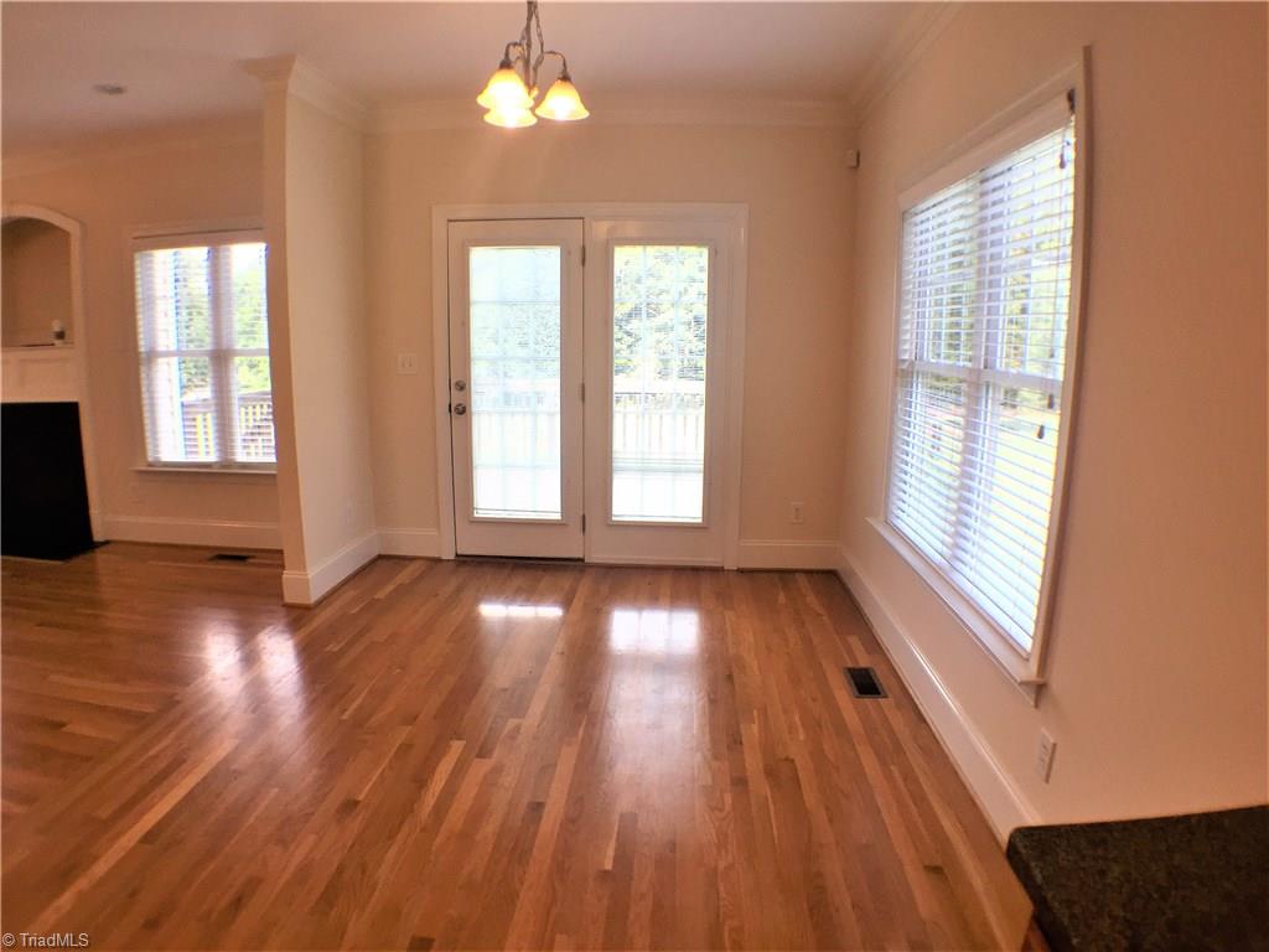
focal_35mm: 29
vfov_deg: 48.2
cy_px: 476
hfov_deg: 61.7
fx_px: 1063
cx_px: 634
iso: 40
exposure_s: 1/60
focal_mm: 4.15
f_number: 2.2
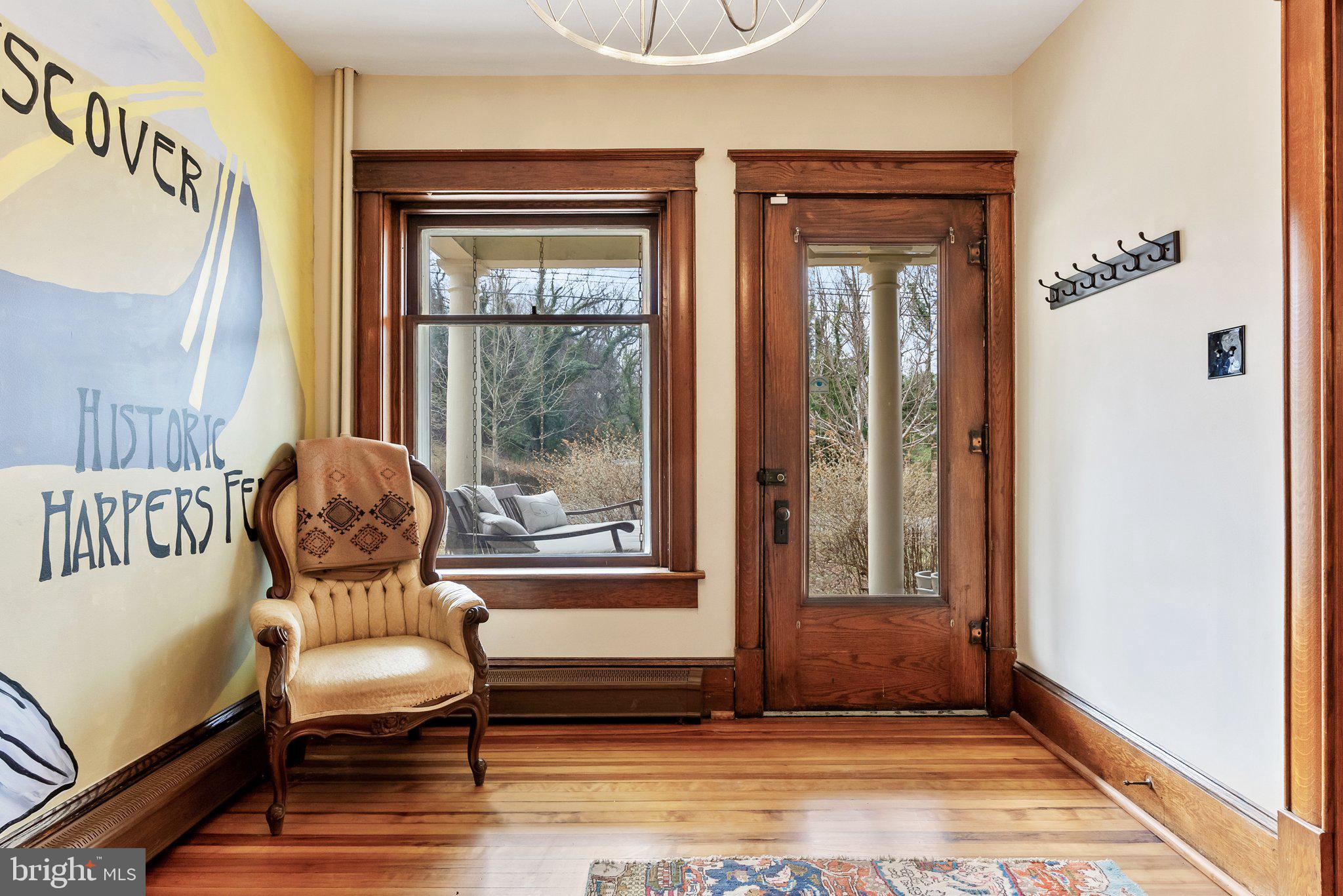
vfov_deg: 64.6
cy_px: 448
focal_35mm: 19
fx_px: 709
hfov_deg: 86.9
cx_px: 672
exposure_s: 1/10
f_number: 9
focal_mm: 19
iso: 640
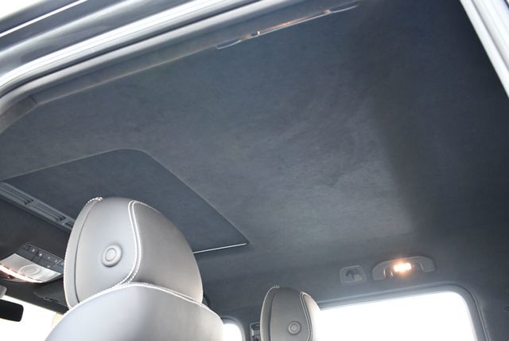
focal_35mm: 36
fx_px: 509
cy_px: 170
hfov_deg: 53.1
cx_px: 254
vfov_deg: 36.9
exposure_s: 1/125
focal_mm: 18
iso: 2200
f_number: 3.5
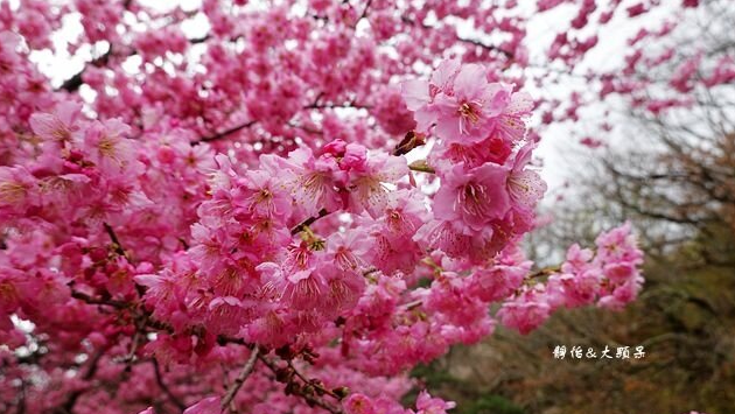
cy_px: 214
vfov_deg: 42.9
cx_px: 376
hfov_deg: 69.8
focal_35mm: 27
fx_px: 526
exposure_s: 1/200
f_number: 3.2
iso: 125
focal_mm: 9.36
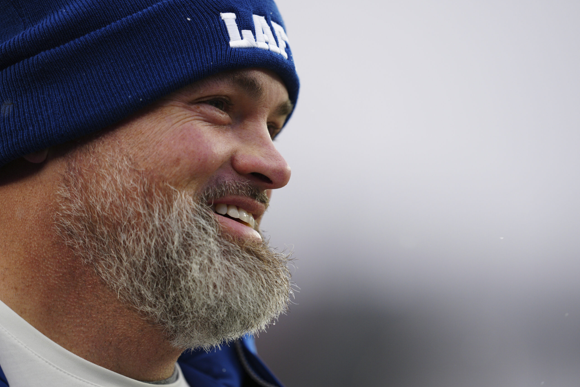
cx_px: 290
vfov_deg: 3.4
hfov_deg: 5.1
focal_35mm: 401
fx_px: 6460
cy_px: 194
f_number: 2.8
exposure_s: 1/2000
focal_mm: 400
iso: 1250
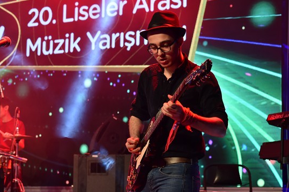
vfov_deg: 12.8
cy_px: 90
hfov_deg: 19.1
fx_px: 858
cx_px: 118
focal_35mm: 107
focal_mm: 86
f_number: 7.1
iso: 1250
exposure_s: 1/160
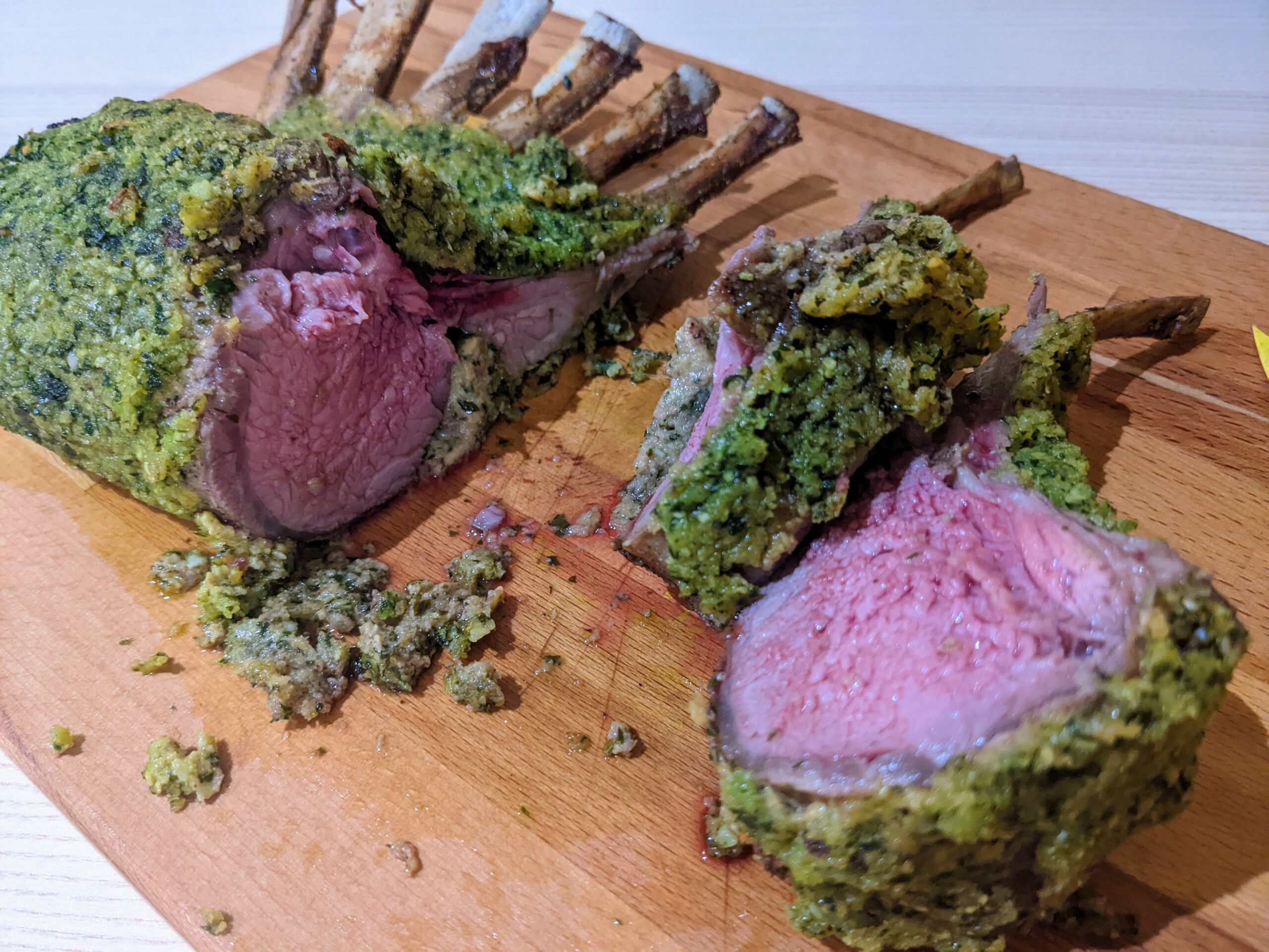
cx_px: 634
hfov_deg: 65.3
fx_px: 990
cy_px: 476
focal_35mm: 27
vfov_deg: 51.4
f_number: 1.73
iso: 324
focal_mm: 4.38
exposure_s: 1/24
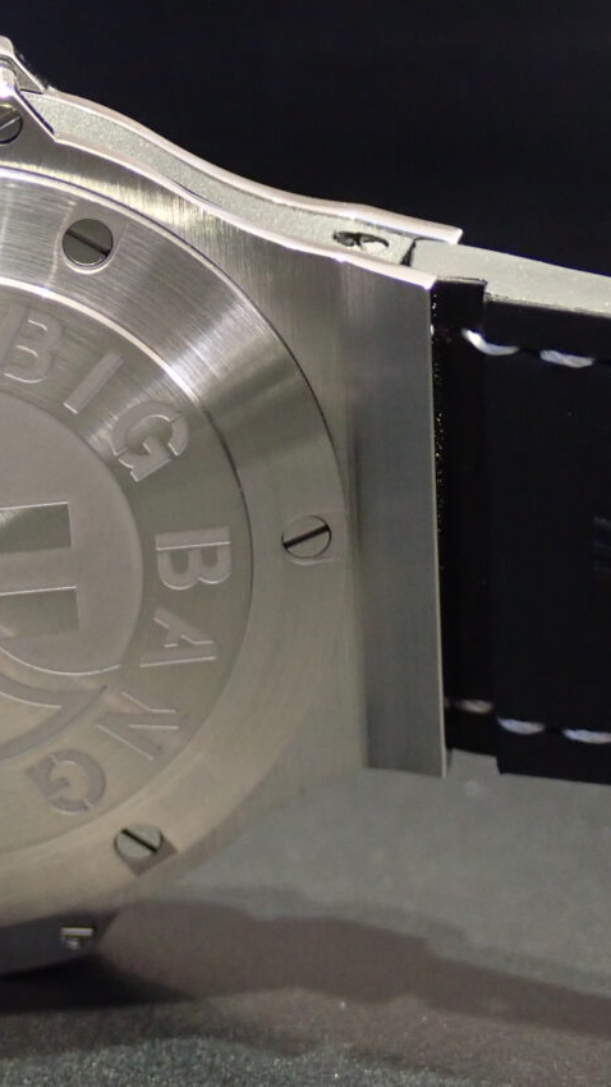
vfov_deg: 20.8
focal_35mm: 103
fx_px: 2967
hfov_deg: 11.6
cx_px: -86
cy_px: 544
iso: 800
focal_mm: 11.88
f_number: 3.8
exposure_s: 1/30
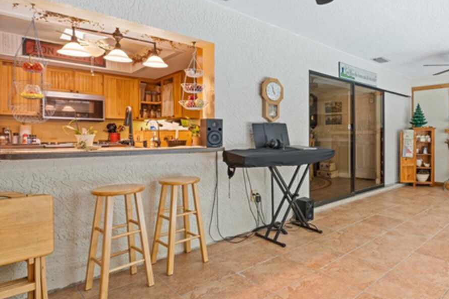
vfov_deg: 55.0
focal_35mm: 23
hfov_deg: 72.7
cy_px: 138
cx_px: 315
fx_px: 287
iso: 250
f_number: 11
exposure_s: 1.3
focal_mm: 16
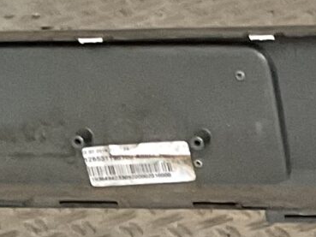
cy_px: 399
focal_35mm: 201
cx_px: 602
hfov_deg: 9.3
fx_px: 1835
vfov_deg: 7.2
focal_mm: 3
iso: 250
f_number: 1.8
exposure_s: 1/50
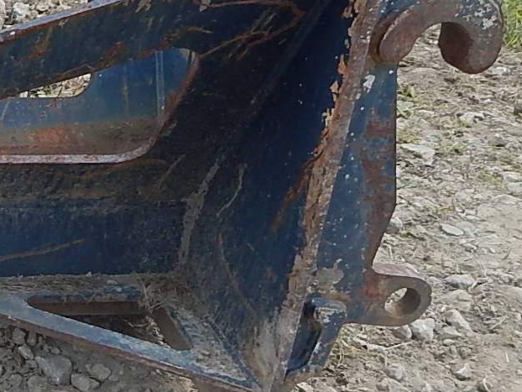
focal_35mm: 84
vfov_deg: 17.6
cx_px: -298
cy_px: 212
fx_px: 1267
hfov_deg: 19.7
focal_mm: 4
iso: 125
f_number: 3
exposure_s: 1/400
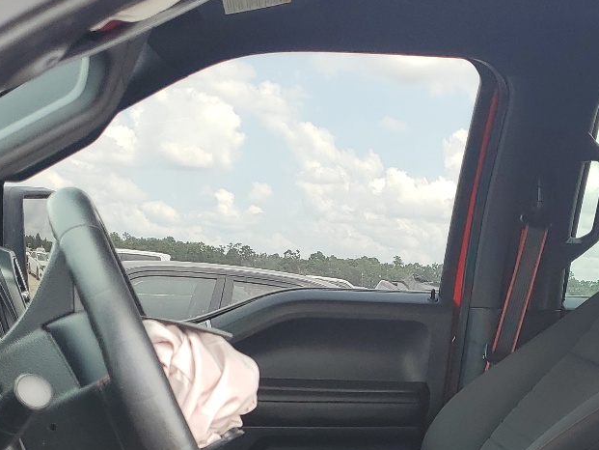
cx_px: 498
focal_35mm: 67
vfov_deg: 20.5
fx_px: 1160
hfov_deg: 28.2
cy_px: 547
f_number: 1.5
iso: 50
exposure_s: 1/400
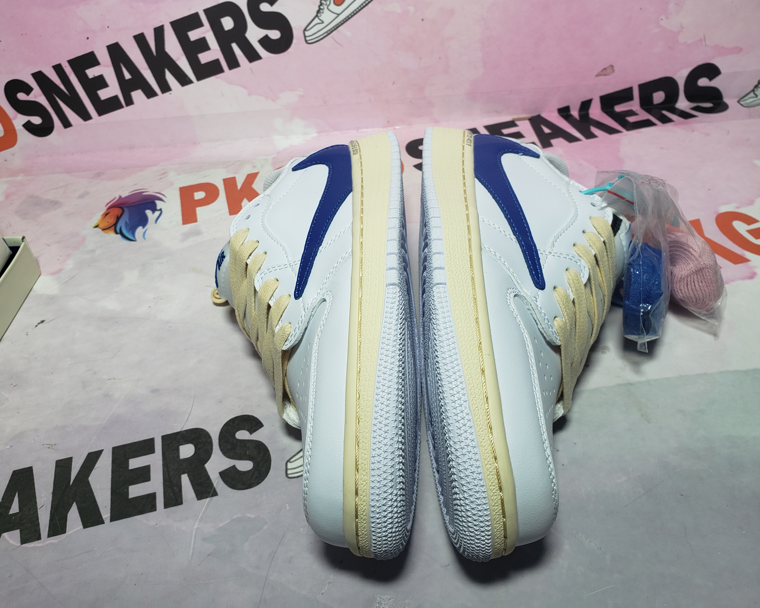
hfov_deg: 62.1
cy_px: 296
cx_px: 348
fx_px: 630
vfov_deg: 51.5
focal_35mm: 28
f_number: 2.4
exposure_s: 1/271
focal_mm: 4.3
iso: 50
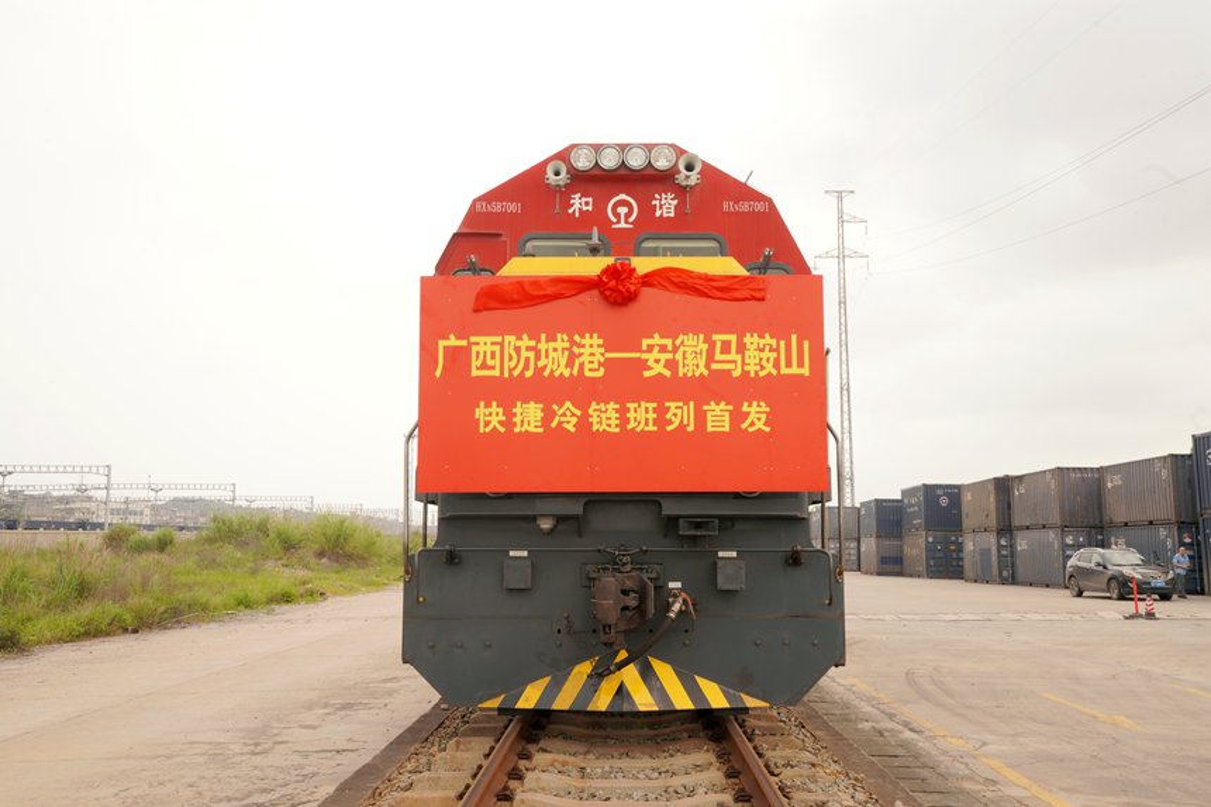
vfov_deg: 37.8
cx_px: 606
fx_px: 1177
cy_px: 404
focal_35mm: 35
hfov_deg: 54.4
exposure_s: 1/100
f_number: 13
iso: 320
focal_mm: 35
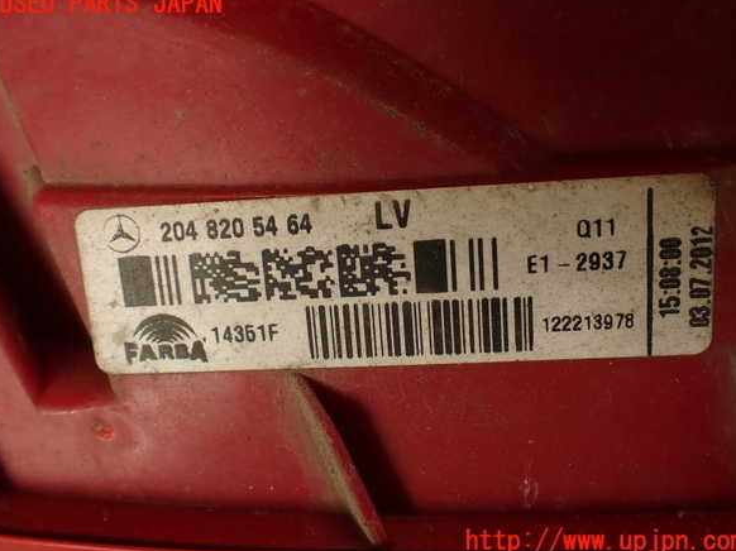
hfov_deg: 55.4
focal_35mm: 33
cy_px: 273
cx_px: 372
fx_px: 701
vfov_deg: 42.9
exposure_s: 1/60
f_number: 2.4
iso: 125
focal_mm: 5.79
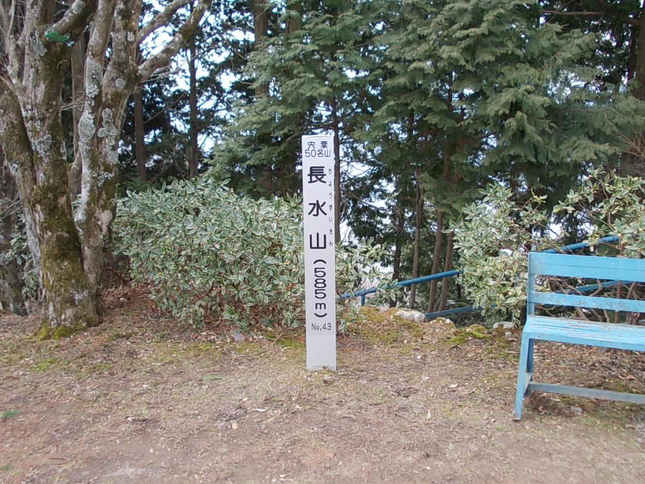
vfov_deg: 37.7
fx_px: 708
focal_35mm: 38
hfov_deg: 49.0
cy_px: 242
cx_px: 322
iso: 180
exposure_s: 1/250
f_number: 3.1
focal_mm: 5.3
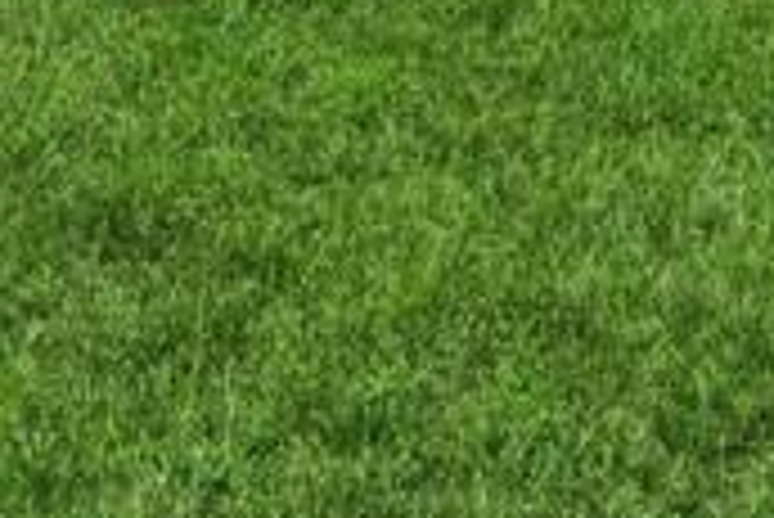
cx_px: 616
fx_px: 3034
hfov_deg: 14.5
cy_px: -658
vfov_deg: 8.9
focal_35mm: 141
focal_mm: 27
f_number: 11
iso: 200
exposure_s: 1/125
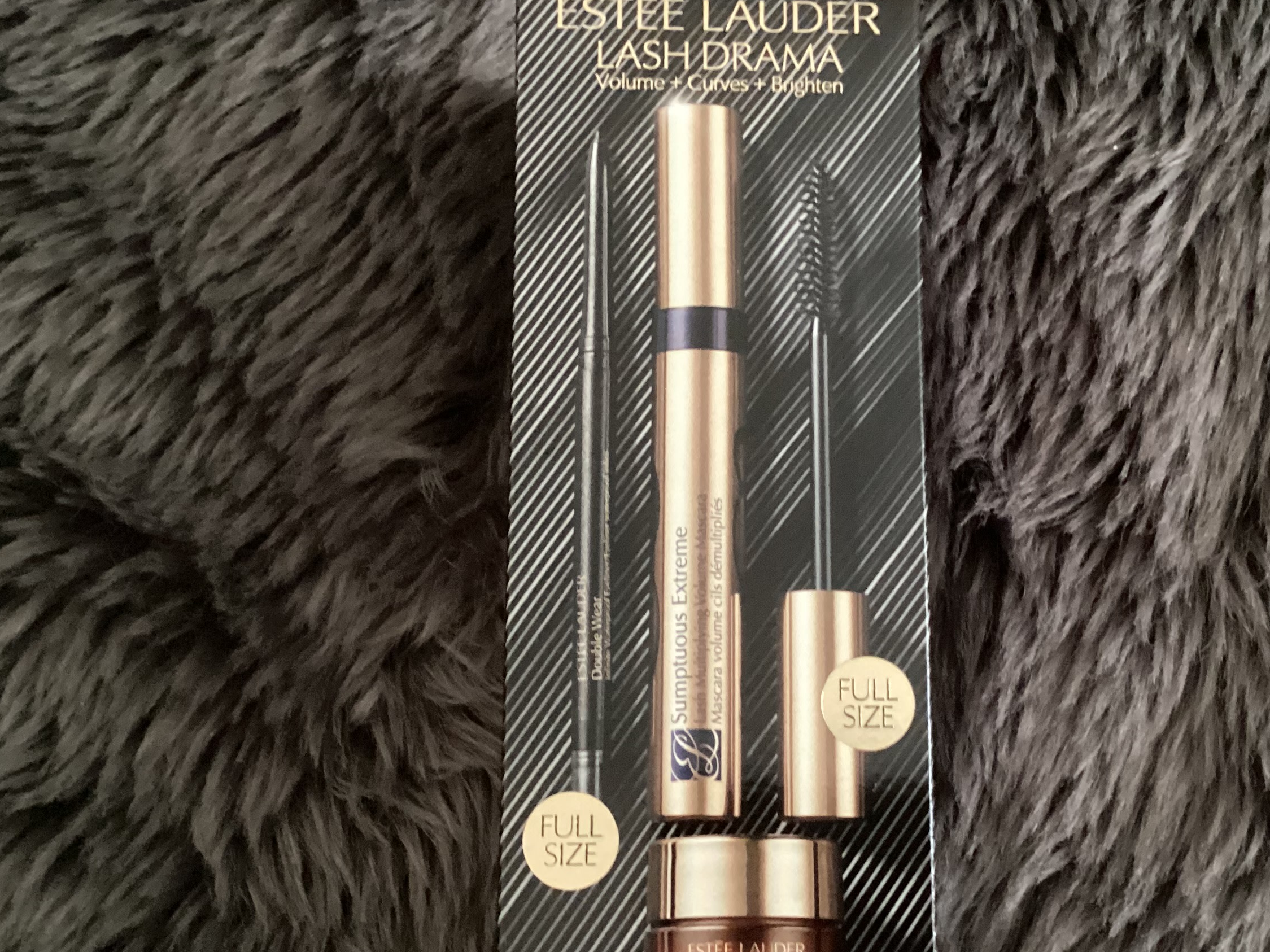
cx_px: 747
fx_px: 1651
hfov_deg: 41.9
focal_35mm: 45
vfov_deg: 32.1
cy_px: 535
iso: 640
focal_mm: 3.3
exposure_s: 1/17
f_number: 2.4
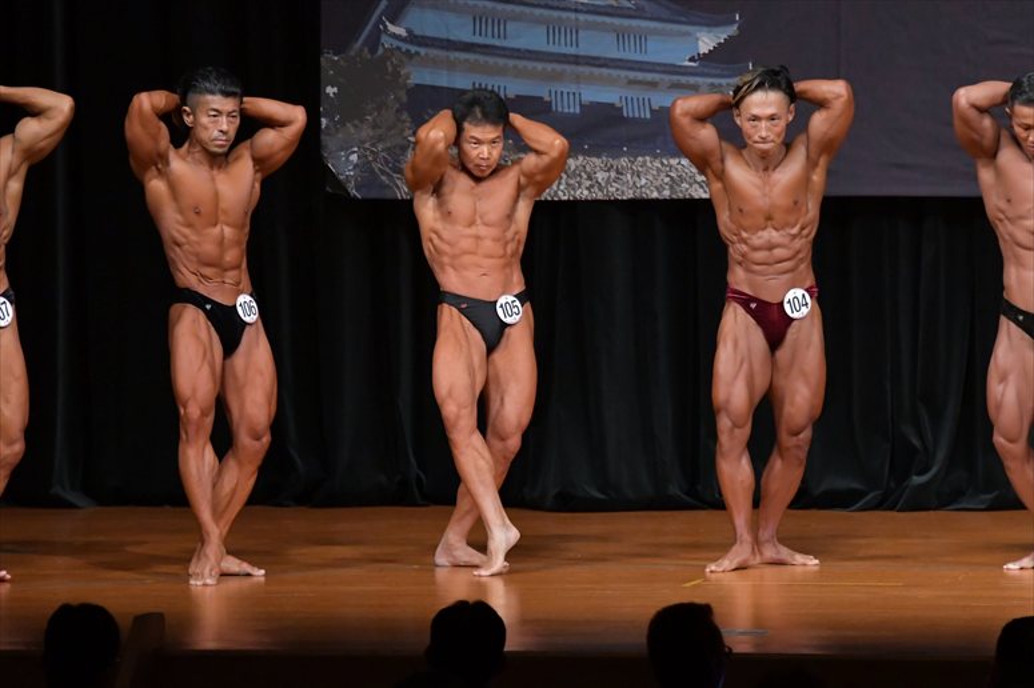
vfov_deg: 5.4
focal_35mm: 255
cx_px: 517
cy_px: 344
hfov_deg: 8.1
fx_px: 7321
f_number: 5.6
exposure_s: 1/400
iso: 5000
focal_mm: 170
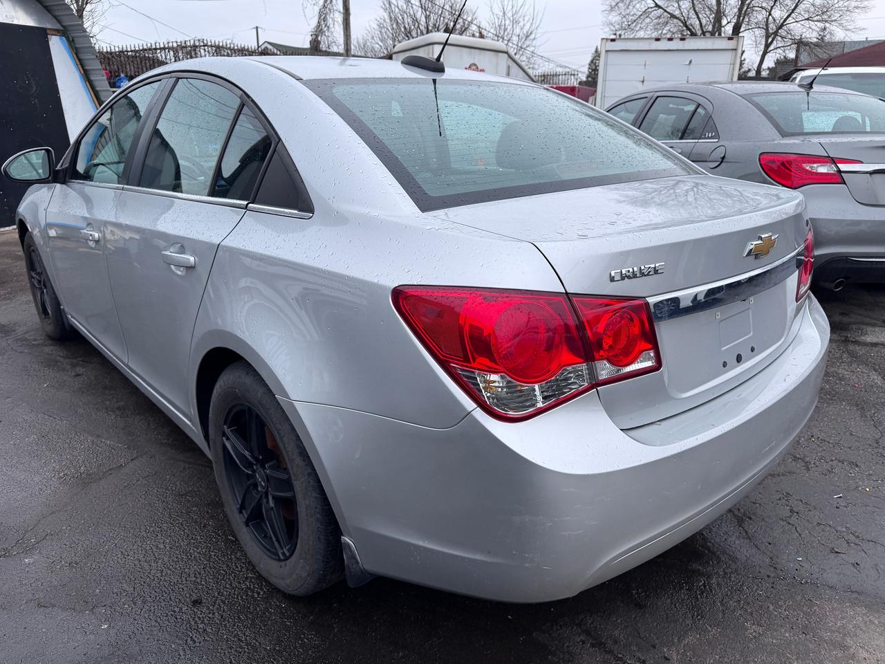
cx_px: 442
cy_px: 332
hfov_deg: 71.6
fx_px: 614
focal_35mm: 24
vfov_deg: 56.8
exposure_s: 1/1238
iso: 80
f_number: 1.78
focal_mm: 6.76
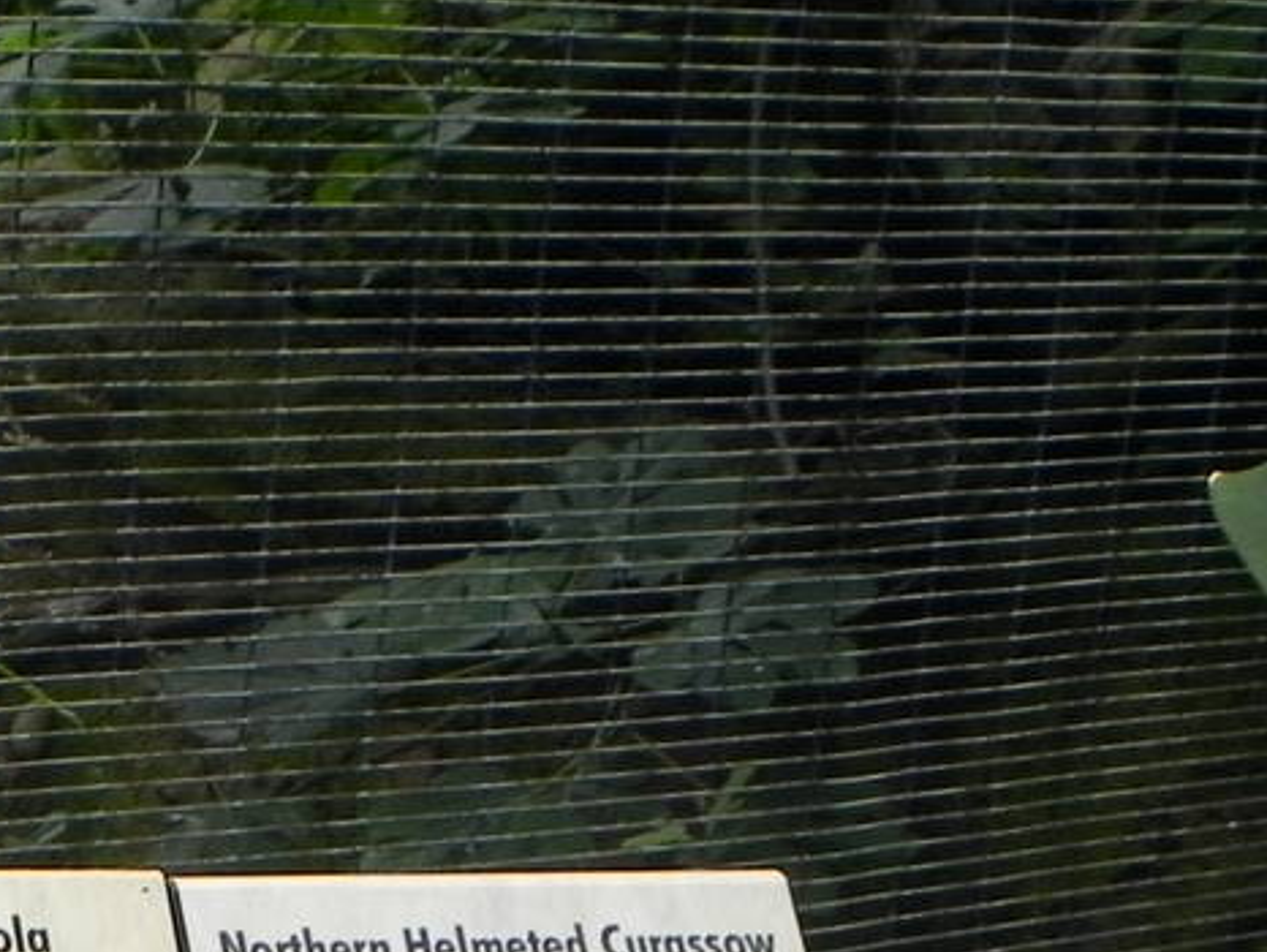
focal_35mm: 127
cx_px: -470
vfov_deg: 11.4
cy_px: 1278
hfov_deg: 14.7
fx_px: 4651
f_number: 4.5
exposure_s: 1/130
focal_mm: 6.6
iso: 160
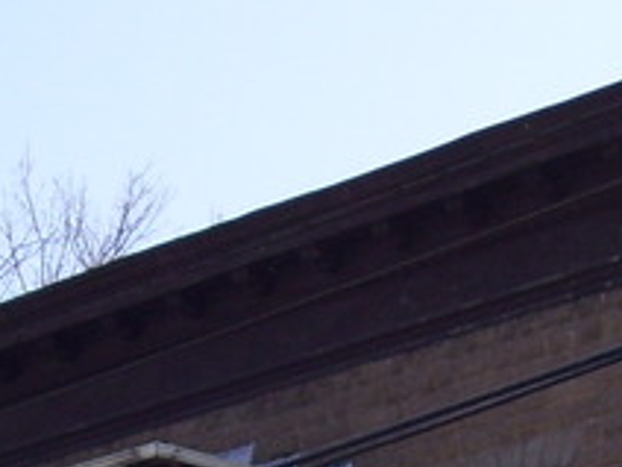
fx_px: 3809
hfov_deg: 9.3
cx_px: 377
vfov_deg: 6.9
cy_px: 808
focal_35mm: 212
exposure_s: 1/640
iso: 80
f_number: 3
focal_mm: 7.6
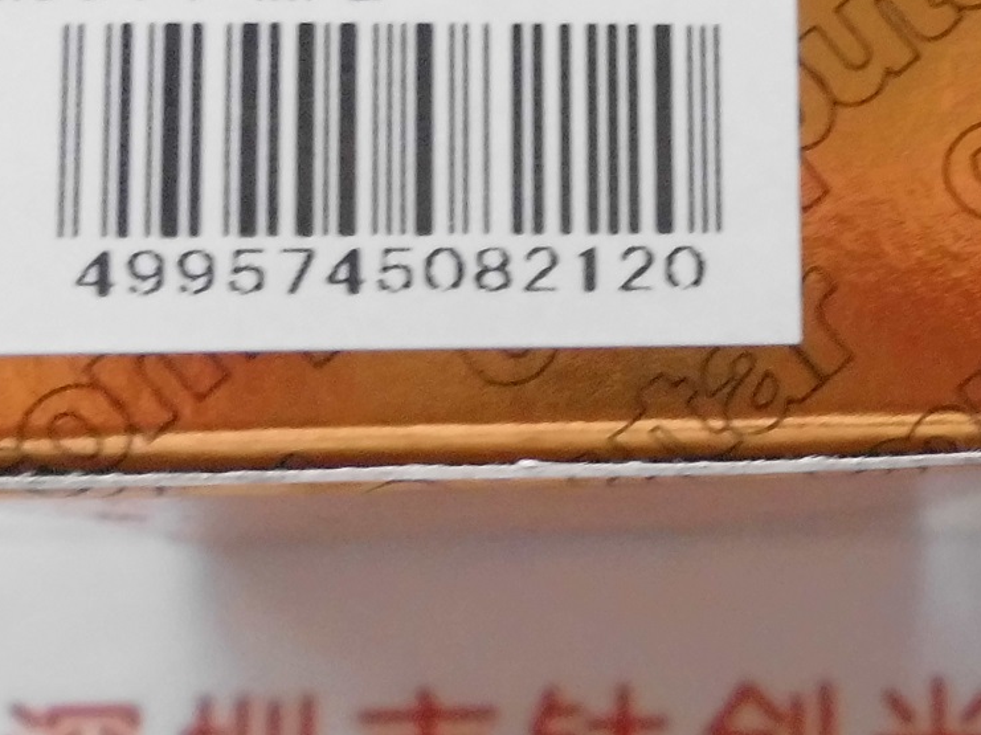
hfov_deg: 24.2
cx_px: 911
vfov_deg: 18.8
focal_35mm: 78
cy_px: 273
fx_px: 2209
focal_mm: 4.6
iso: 400
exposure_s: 1/30
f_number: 3.2
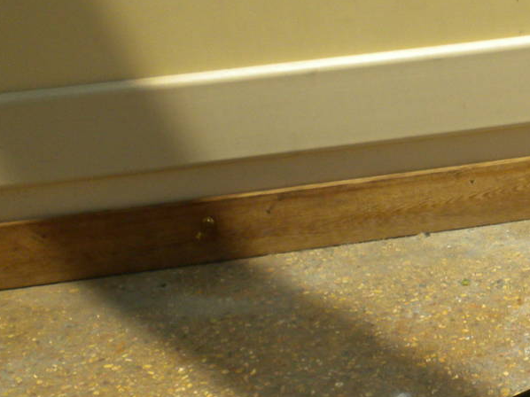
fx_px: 1515
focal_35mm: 99
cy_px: 208
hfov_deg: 18.5
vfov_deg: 14.9
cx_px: 689
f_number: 10
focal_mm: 6.6
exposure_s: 1/142
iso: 90
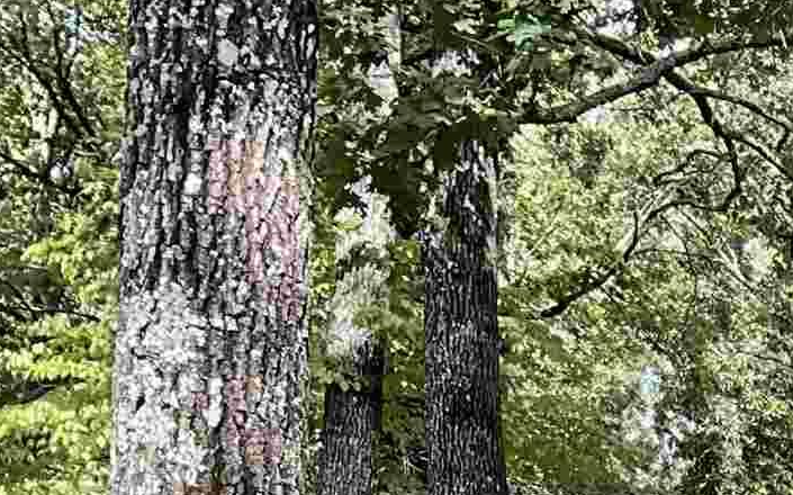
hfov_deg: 13.8
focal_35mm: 134
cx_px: 1469
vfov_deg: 9.0
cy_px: 1077
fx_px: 2895
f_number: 1.8
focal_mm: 3
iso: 16
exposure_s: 1/238
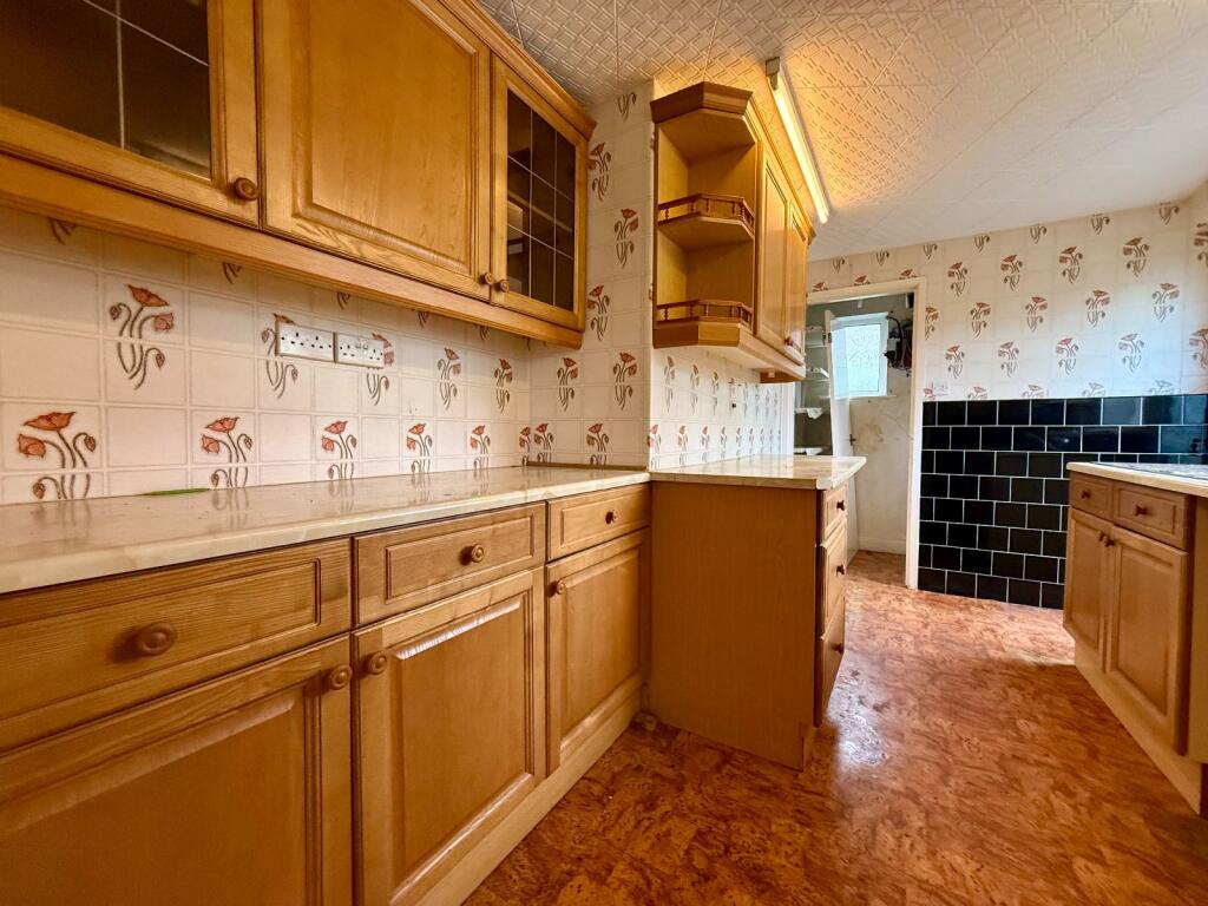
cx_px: 604
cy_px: 453
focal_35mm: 14
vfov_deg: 85.7
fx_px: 489
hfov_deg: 102.1
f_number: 2.2
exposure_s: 1/100
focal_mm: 2.22
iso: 400
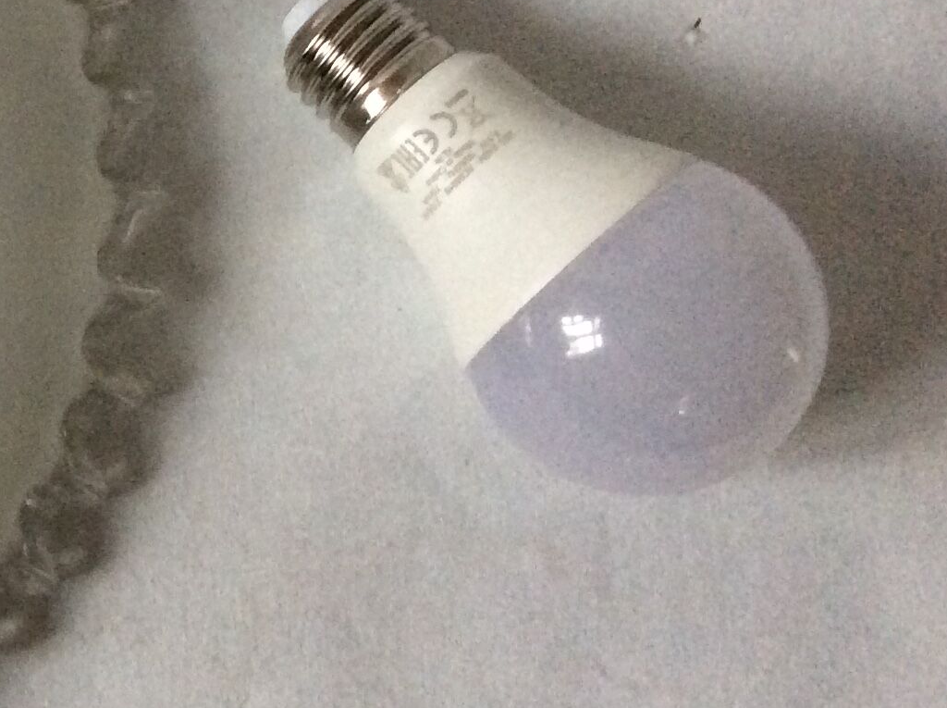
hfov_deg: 22.0
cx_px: -238
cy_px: 162
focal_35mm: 81
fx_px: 2213
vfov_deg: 18.0
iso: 200
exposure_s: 1/25
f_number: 2.4
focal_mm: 3.3
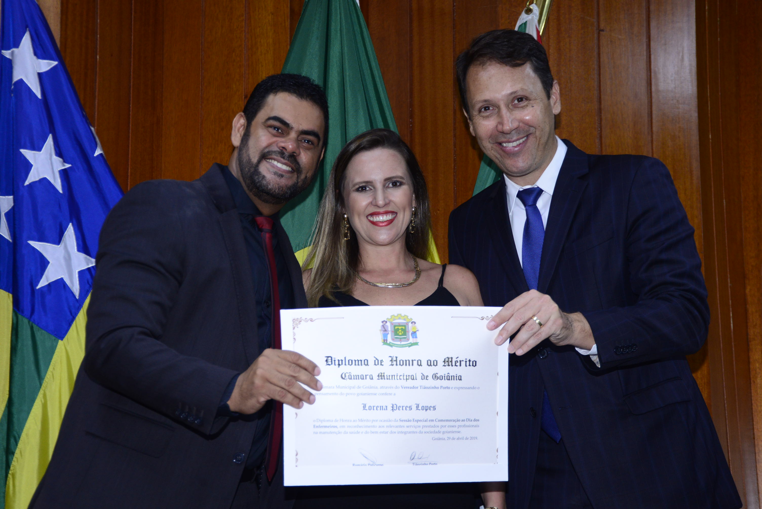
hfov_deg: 30.5
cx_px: 381
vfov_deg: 20.6
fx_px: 1397
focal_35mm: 66
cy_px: 254
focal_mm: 66
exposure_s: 1/80
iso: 1600
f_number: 5.6
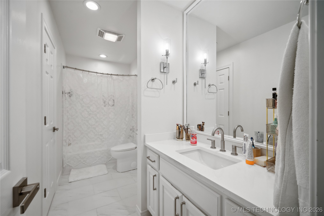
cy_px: 108
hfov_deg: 104.3
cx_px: 162
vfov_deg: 81.2
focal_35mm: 14
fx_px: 126
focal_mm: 14
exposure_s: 1/50
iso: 640
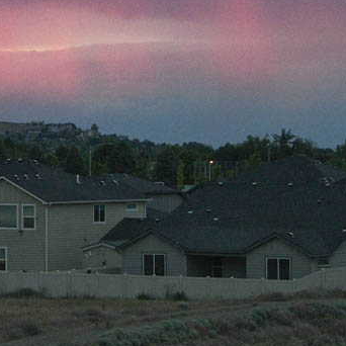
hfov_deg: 8.7
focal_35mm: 201
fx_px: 2273
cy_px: 57
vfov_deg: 8.7
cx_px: -2
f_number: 8
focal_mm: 68
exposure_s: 1/200
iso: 8000
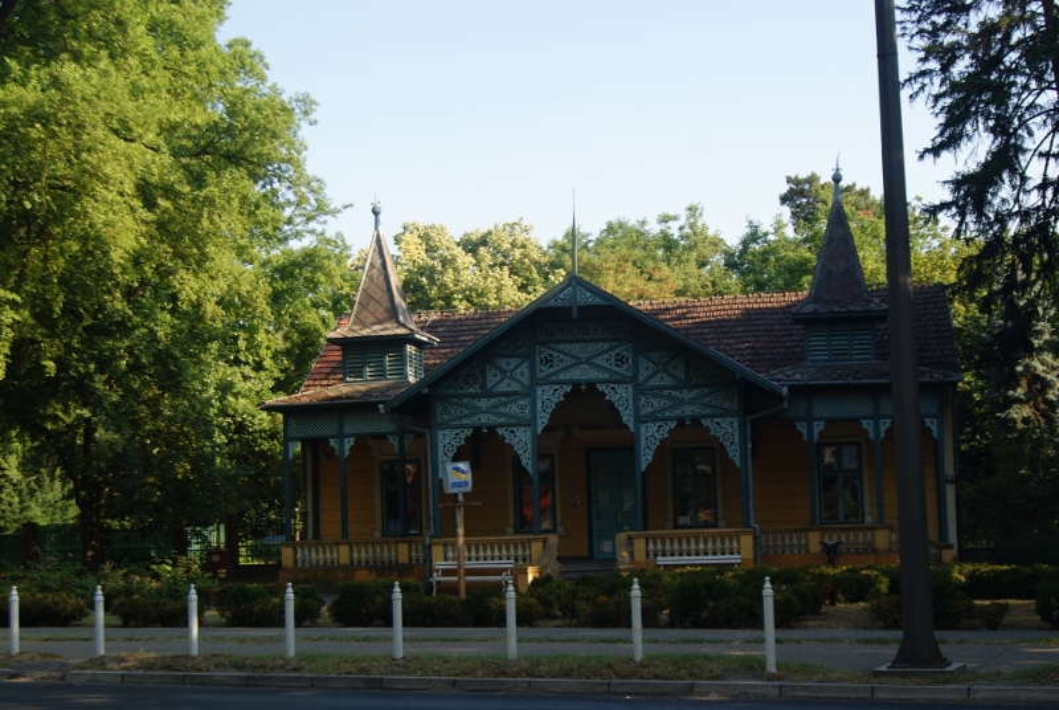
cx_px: 530
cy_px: 355
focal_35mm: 52
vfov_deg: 25.8
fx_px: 1547
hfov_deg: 37.8
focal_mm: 35
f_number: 6.3
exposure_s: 1/125
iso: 100
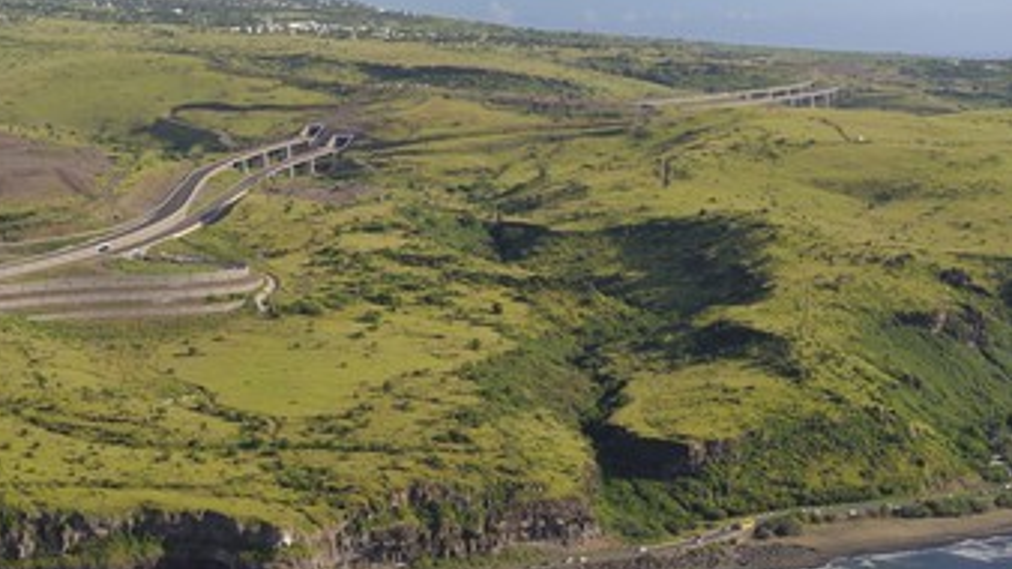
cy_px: 279
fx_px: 2093
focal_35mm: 78
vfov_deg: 15.5
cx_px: 389
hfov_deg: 27.1
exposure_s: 1/800
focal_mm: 60
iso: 400
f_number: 7.1
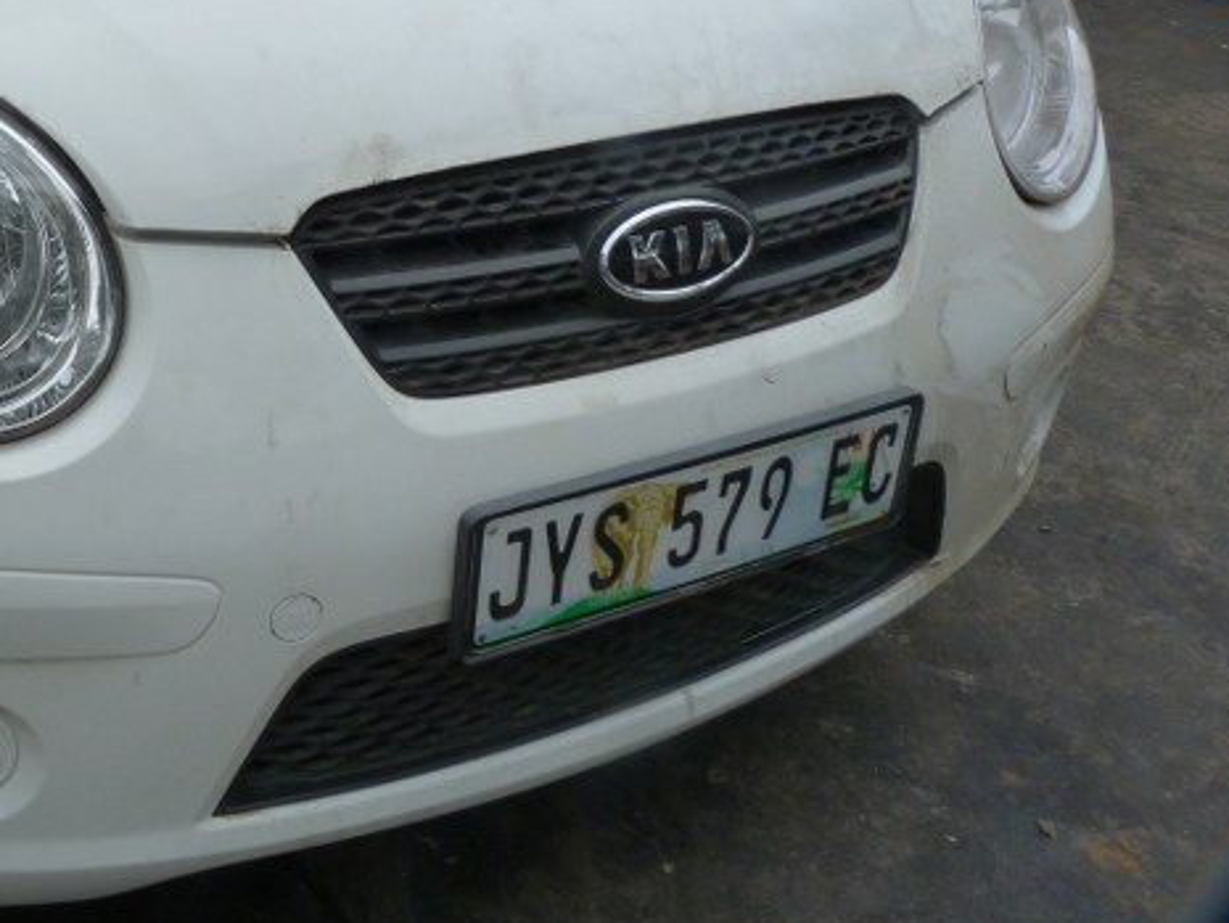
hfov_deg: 41.6
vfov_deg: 32.4
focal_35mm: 43
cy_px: 143
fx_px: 1527
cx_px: 211
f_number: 5
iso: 125
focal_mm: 4.5
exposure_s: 1/200
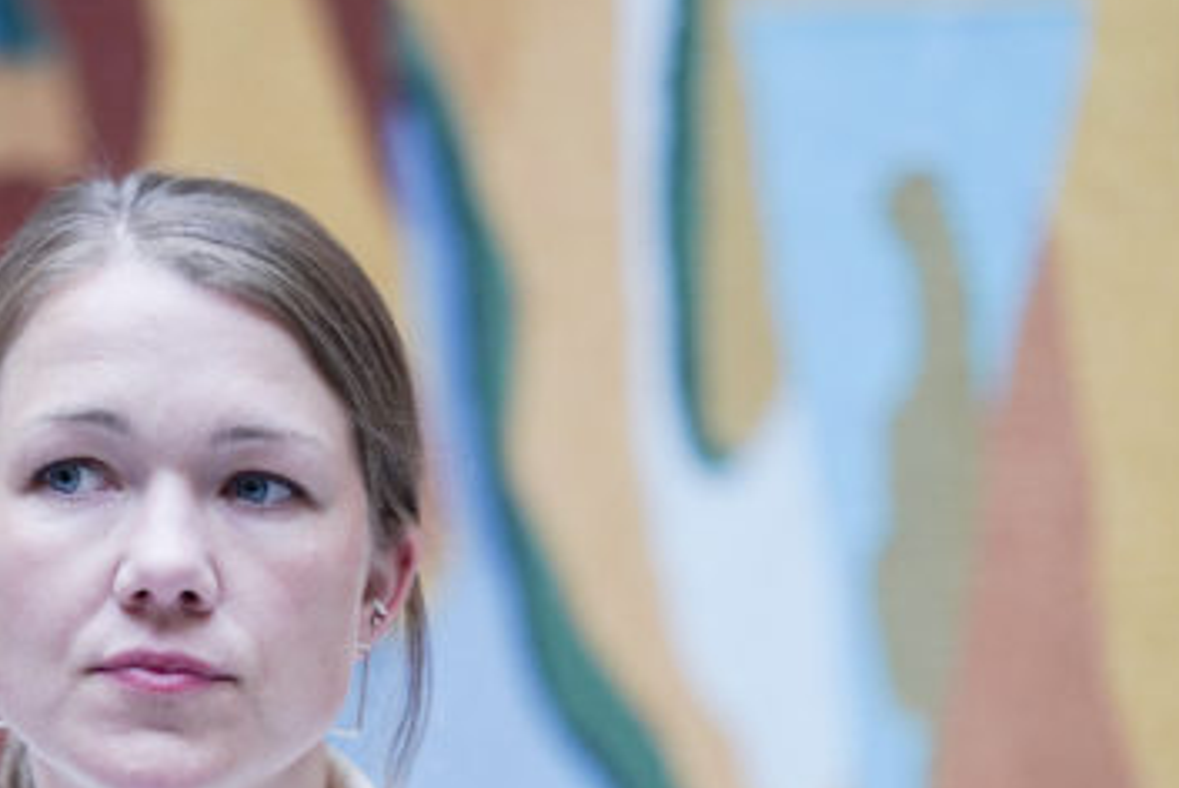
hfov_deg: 5.6
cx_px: 272
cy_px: 664
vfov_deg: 3.8
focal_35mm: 365
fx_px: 11963
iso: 1000
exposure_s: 1/320
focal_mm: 200
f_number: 4
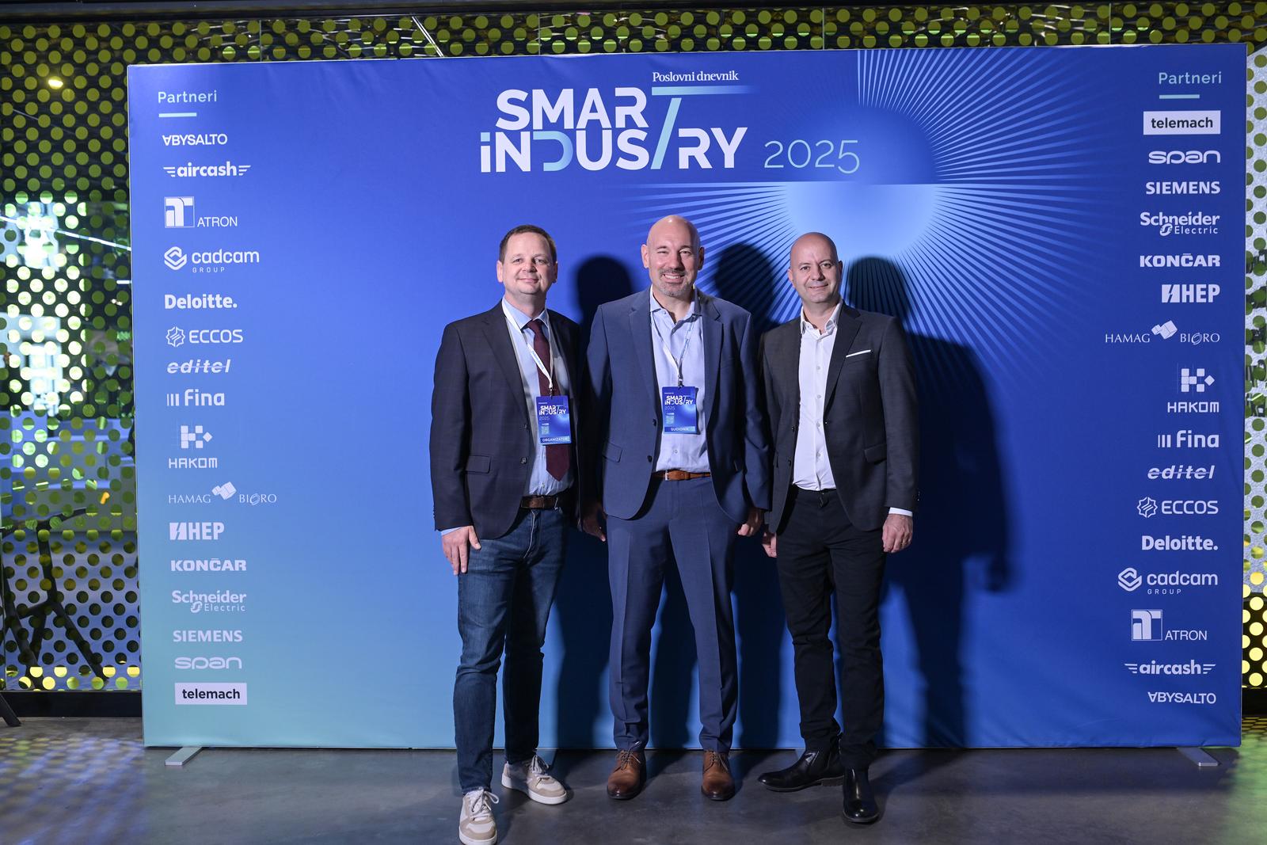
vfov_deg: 37.9
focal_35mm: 35
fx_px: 1232
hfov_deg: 54.4
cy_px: 422
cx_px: 634
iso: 800
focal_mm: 35
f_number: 4
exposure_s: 1/50
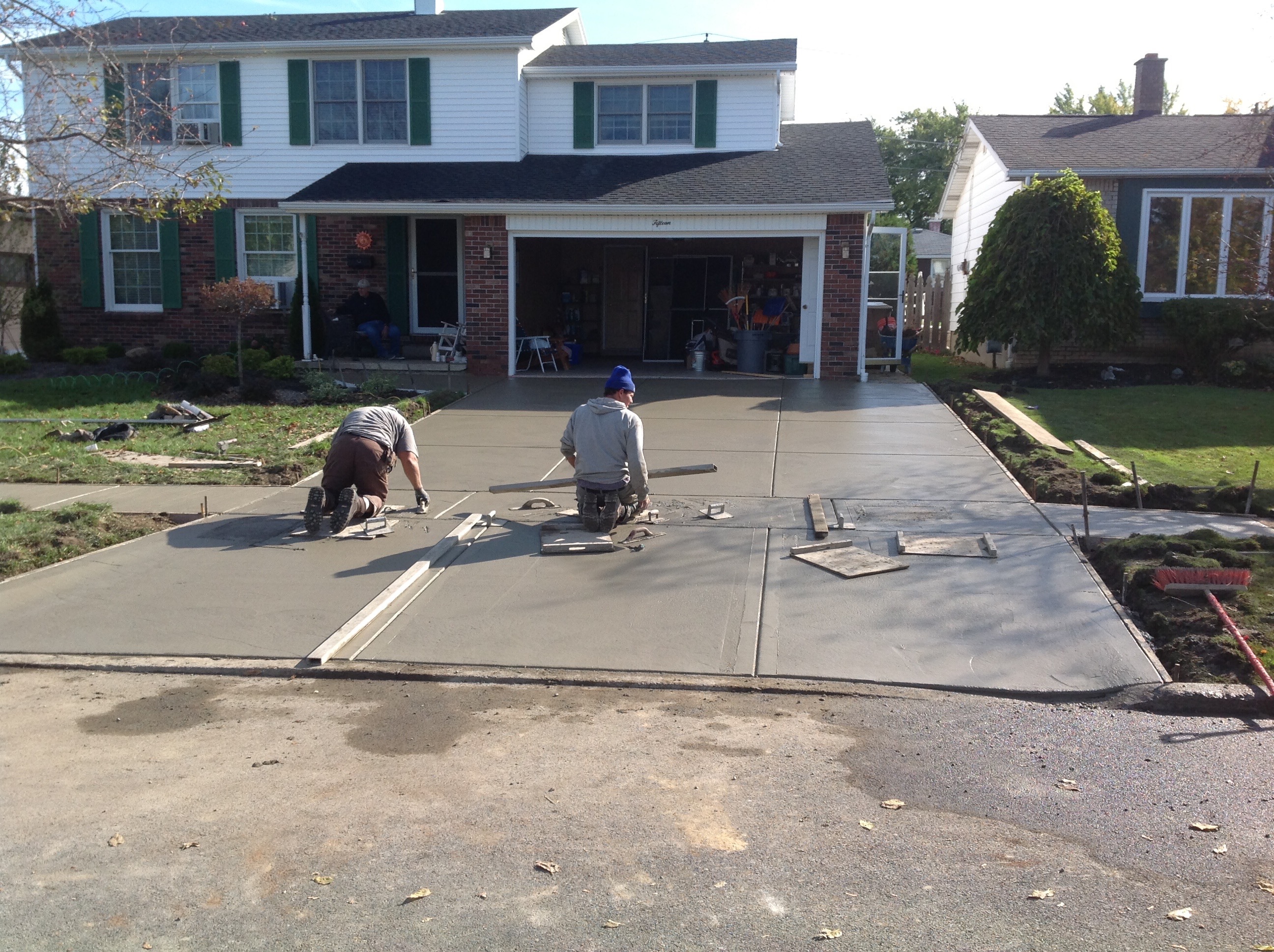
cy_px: 476
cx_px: 637
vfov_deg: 40.6
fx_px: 1286
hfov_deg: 52.7
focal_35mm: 35
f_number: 2.4
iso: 50
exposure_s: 1/703
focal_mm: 4.28
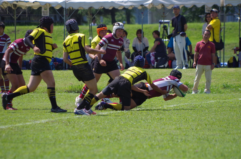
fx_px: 3005
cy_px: 80
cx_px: 120
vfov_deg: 3.0
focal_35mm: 450
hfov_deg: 4.6
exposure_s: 1/800
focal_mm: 300
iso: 400
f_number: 7.1
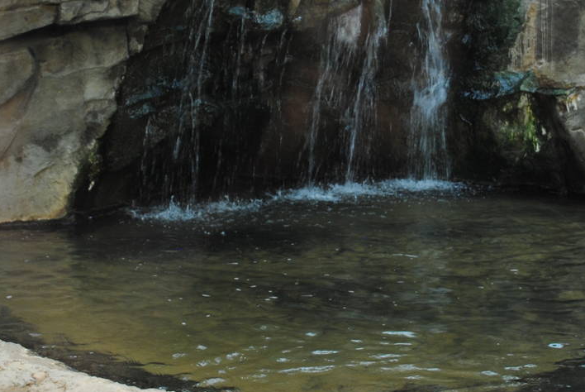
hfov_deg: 32.8
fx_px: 992
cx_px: 275
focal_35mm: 61
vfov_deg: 22.3
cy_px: 139
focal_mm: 18
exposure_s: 1/40
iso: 200
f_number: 3.5
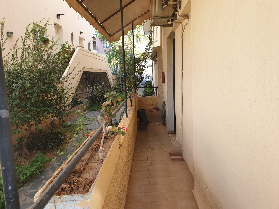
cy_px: 104
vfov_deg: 53.1
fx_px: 210
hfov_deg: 67.3
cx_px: 140
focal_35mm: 26
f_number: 2.4
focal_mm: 4.3
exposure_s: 1/178
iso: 50
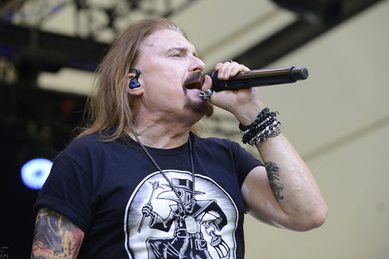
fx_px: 1350
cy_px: 130
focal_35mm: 125
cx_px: 194
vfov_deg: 11.0
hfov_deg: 16.4
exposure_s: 1/640
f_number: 4.5
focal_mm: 125
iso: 1000
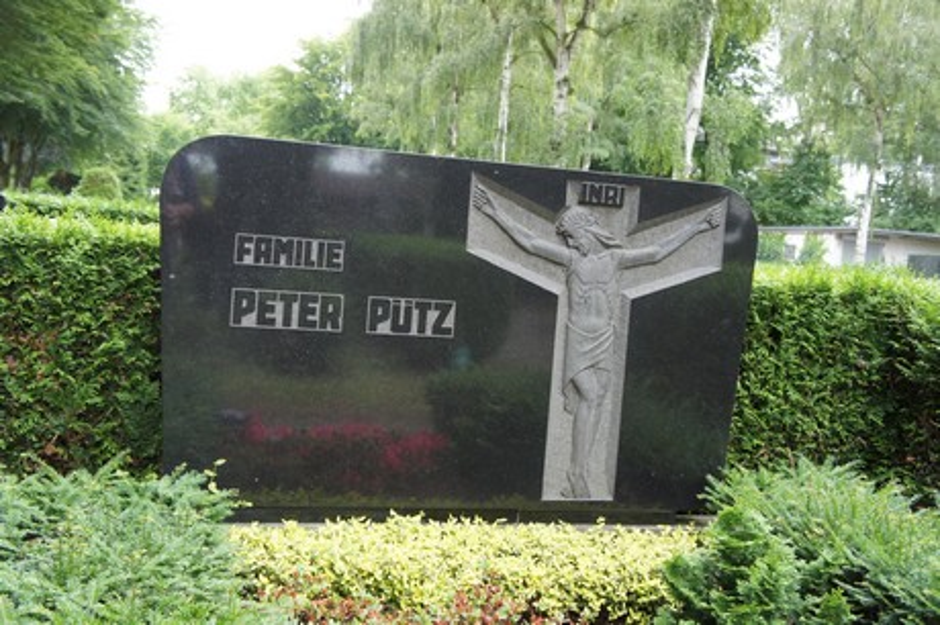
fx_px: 1057
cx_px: 470
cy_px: 312
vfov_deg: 33.0
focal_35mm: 40
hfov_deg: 48.0
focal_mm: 27
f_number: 4.5
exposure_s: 1/250
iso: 800
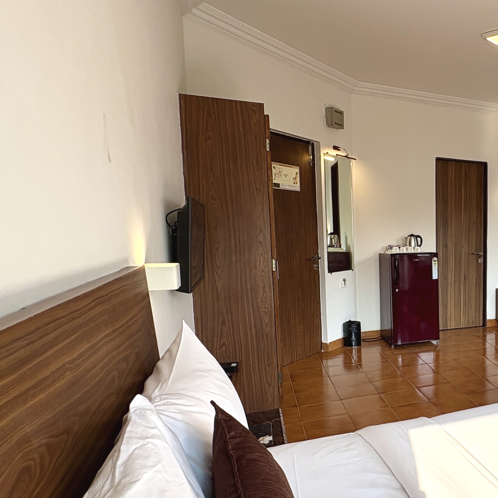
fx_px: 472
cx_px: 501
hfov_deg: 46.3
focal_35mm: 29
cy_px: 285
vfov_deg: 55.4
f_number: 2.2
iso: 64
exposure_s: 1/248
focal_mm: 2.22
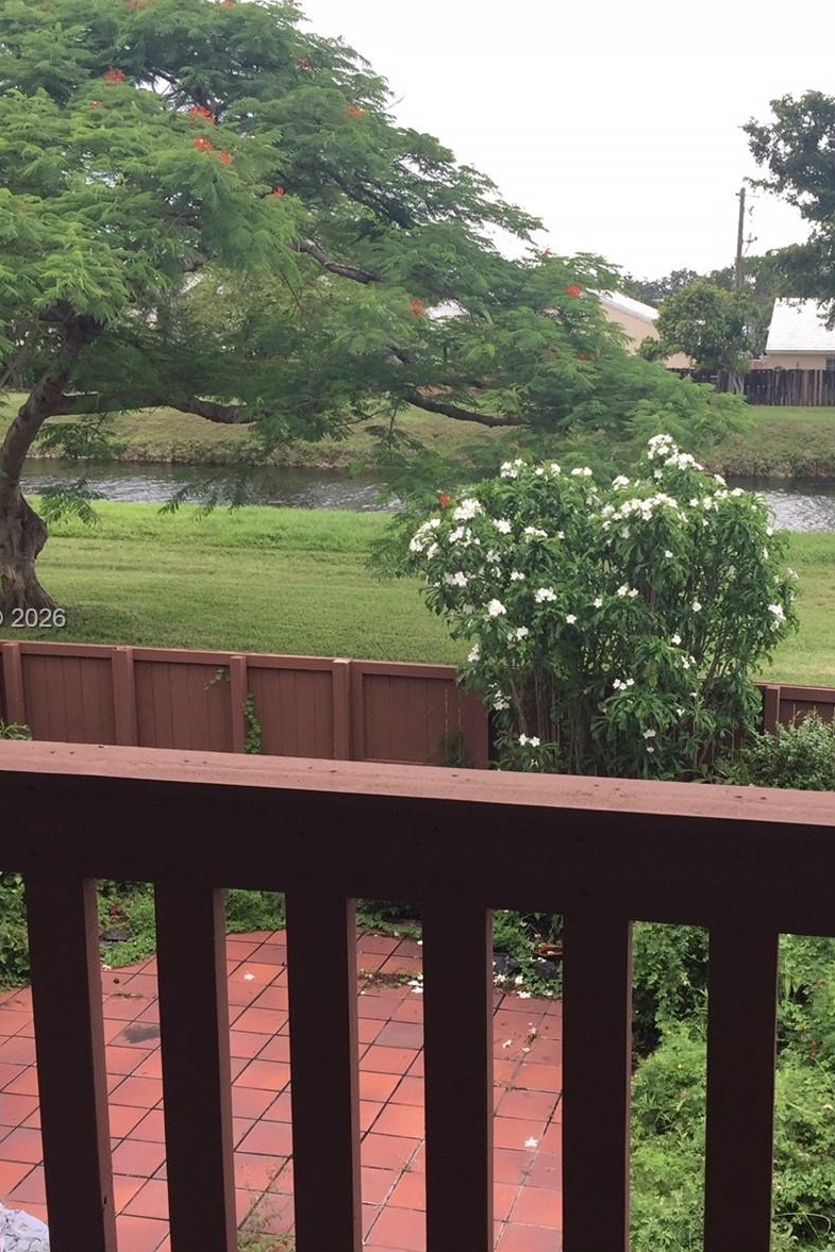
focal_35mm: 41
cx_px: 586
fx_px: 1426
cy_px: 620
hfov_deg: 32.2
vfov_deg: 47.4
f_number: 2.2
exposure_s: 1/534
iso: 40
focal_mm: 4.15
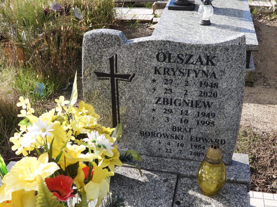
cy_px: 104
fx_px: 352
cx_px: 138
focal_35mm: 44
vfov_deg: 32.9
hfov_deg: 42.9
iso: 100
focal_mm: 7.9
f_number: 3.2
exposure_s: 1/640
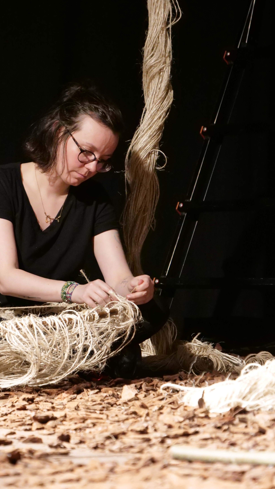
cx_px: 89
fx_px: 2022
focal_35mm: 156
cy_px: 250
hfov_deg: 7.8
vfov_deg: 13.8
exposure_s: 1/80
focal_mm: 60
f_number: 4
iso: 3200
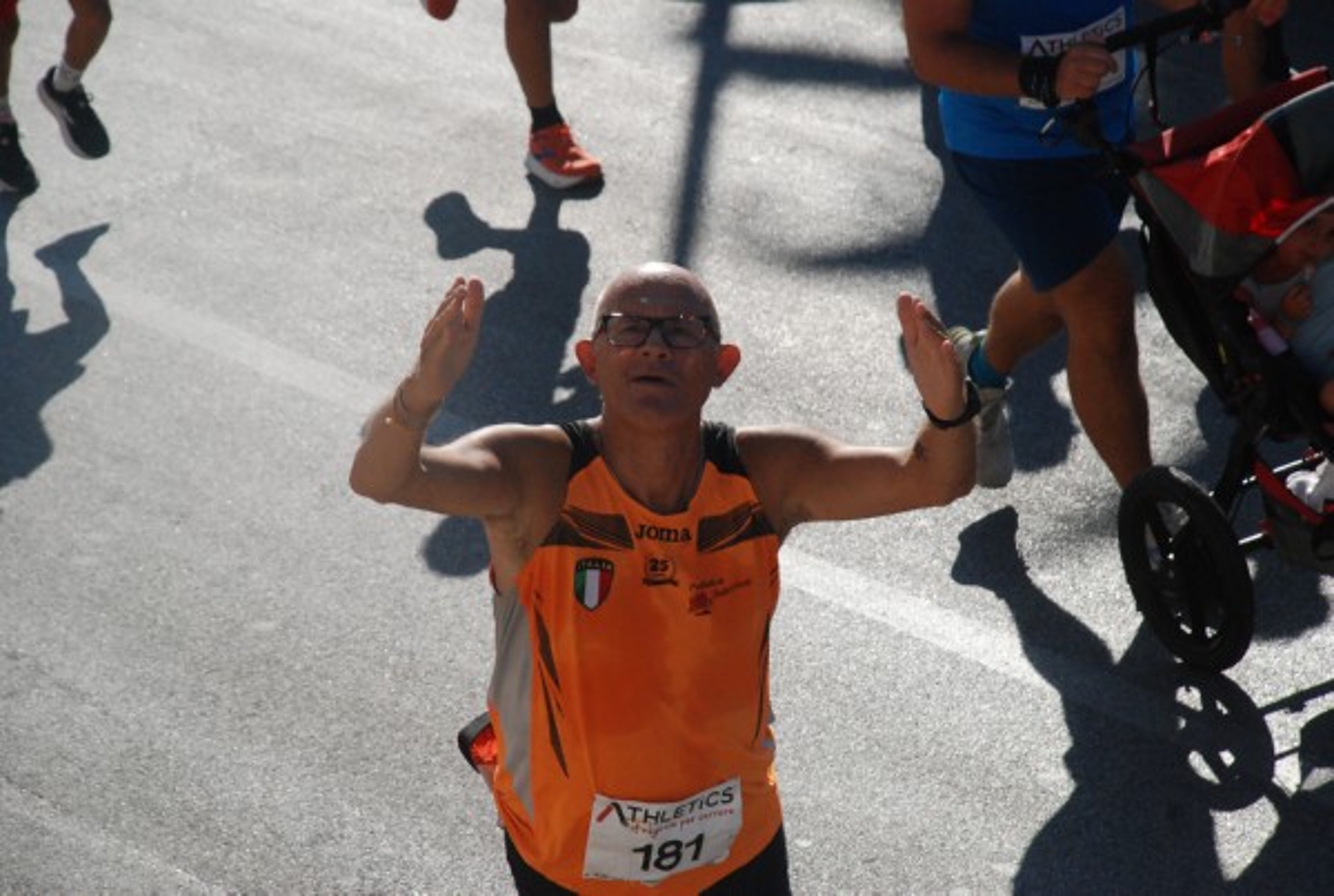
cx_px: 667
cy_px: 448
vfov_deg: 7.7
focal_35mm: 180
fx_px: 6685
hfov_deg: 11.4
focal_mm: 120
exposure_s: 1/2000
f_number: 8
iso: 1000
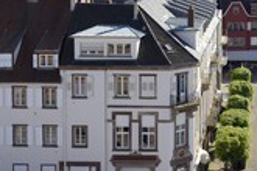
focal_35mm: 97
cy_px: 0
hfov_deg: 20.5
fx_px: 692
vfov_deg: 13.9
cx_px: 239
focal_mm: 38
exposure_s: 1/800
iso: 200
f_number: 6.3
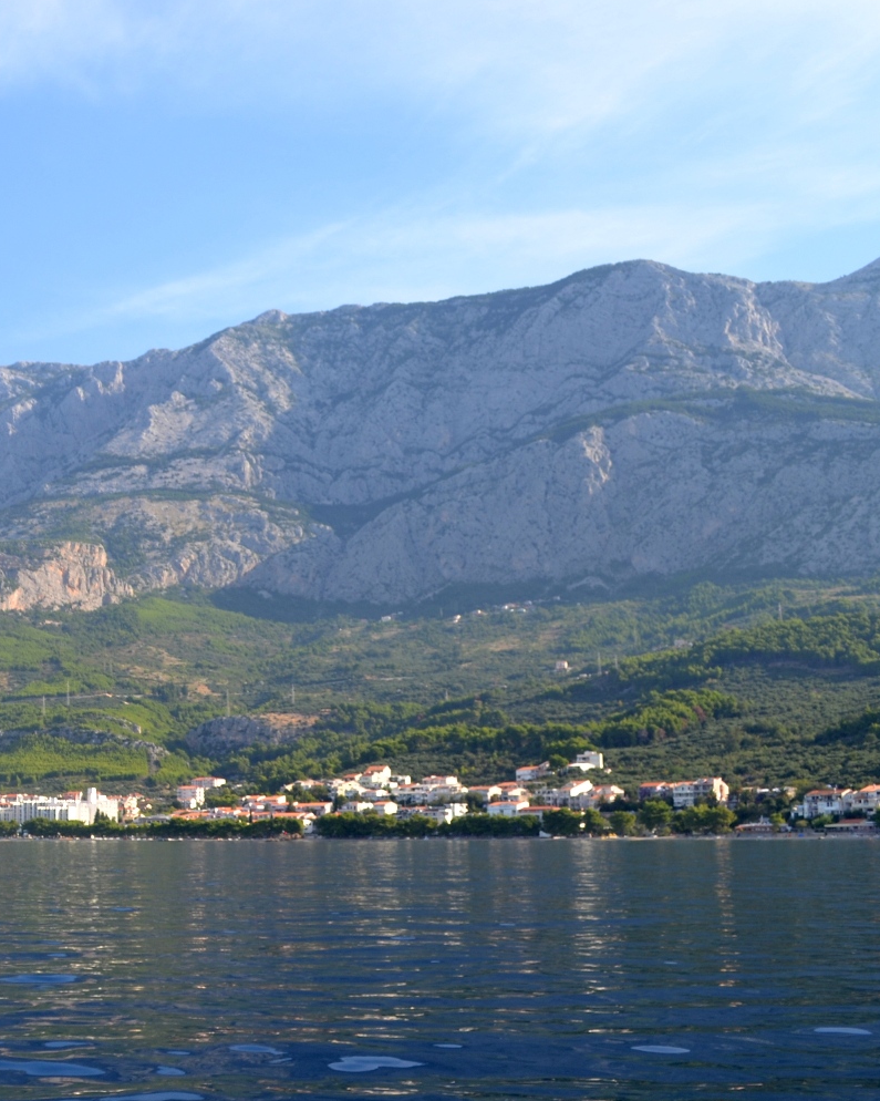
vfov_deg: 39.4
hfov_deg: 30.1
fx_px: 1530
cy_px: 635
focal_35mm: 47
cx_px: 20
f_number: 6.3
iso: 100
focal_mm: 18
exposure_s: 1/160
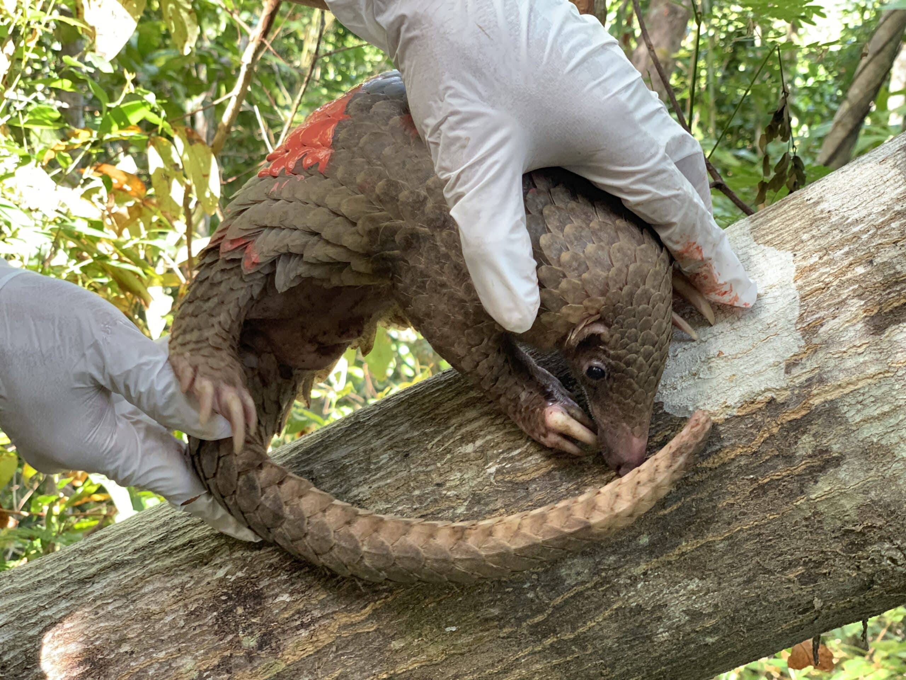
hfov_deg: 36.8
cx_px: 453
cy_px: 340
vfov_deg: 28.0
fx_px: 1361
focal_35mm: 52
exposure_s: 1/72
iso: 125
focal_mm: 6
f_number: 2.4
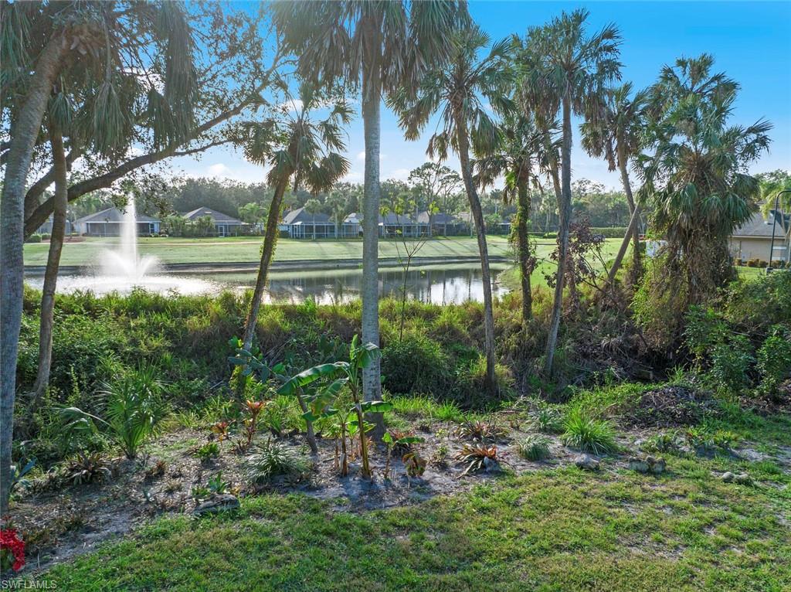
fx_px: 548
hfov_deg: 71.6
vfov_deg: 56.7
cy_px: 296
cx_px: 396
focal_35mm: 24
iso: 400
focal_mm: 12.29
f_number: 2.8
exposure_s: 1/2000
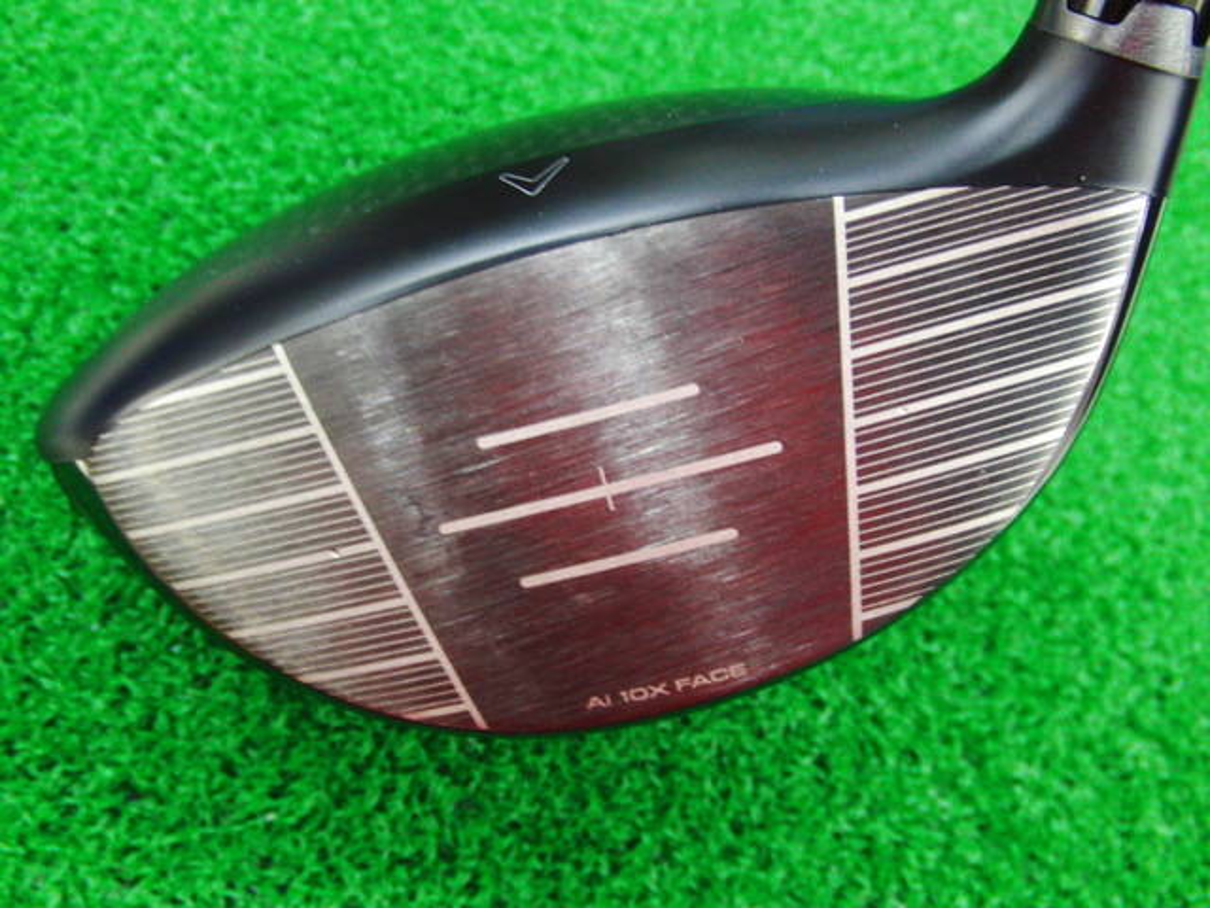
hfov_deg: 50.1
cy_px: 454
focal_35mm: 37
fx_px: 1293
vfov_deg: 38.7
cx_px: 605
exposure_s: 1/15
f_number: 3.6
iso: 400
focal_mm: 6.42
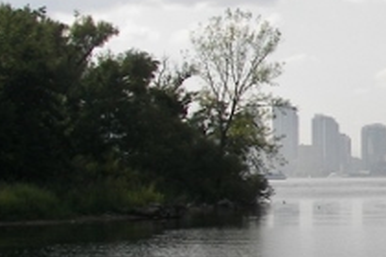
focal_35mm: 137
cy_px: 151
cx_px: 531
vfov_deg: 10.0
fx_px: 1469
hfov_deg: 14.2
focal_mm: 7.6
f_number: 4
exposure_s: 1/800
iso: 50
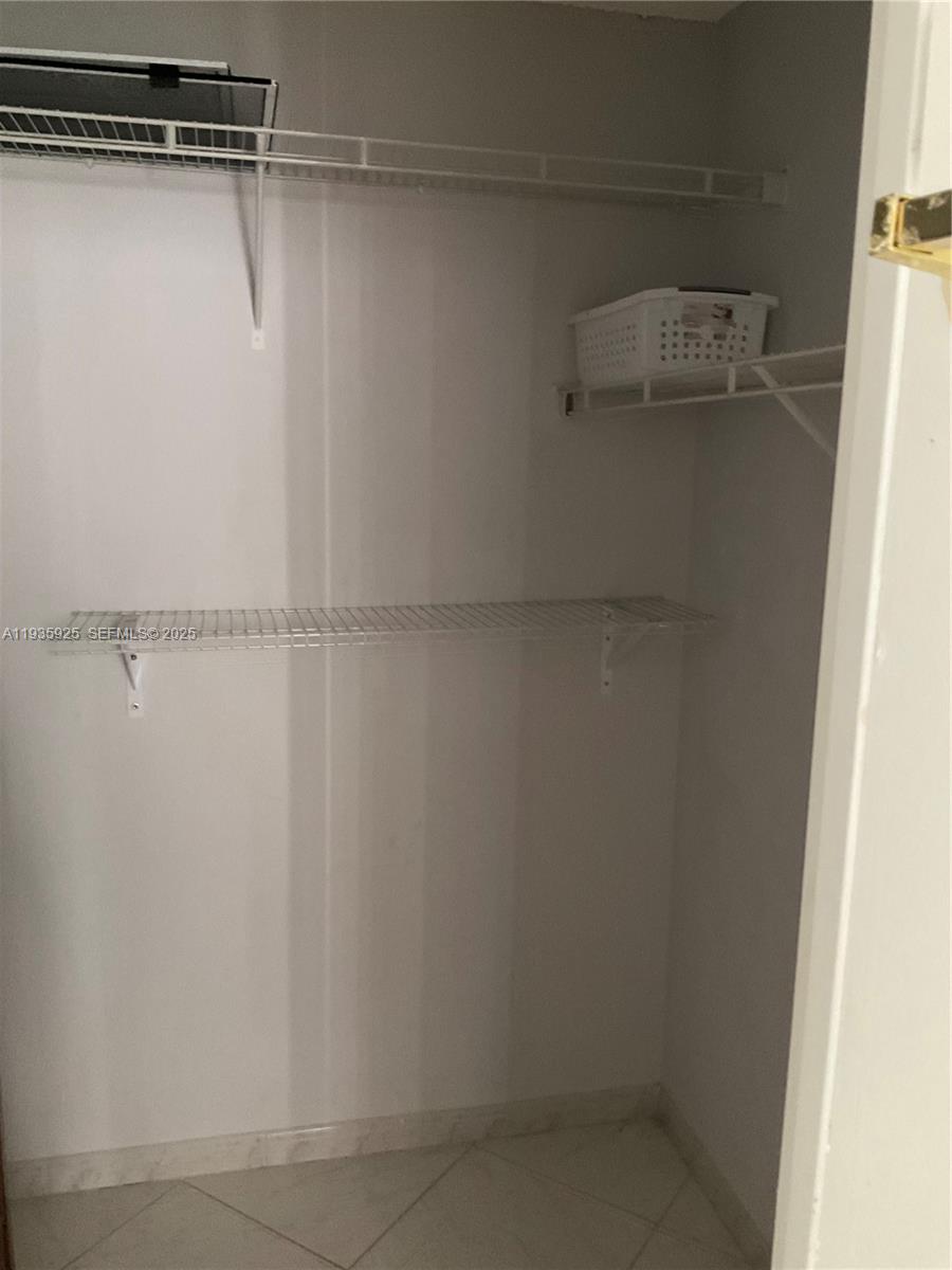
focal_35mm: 29
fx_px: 1063
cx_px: 476
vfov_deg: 61.7
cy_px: 635
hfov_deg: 48.2
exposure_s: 1/33
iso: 250
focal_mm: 3
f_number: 1.8
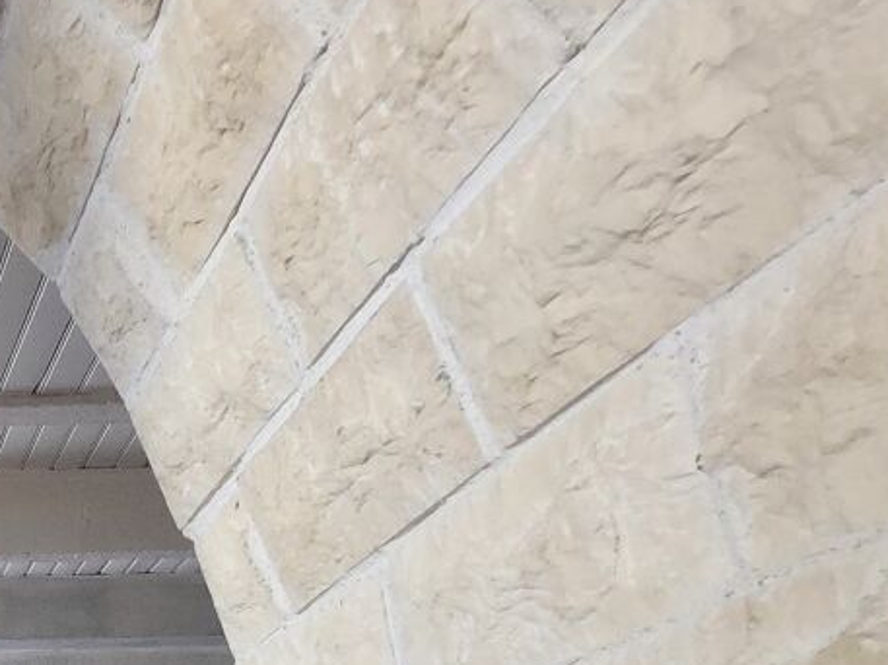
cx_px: -274
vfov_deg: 28.0
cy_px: 900
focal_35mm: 41
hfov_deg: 33.3
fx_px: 1051
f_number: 2.2
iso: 640
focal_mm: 1.74
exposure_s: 1/25
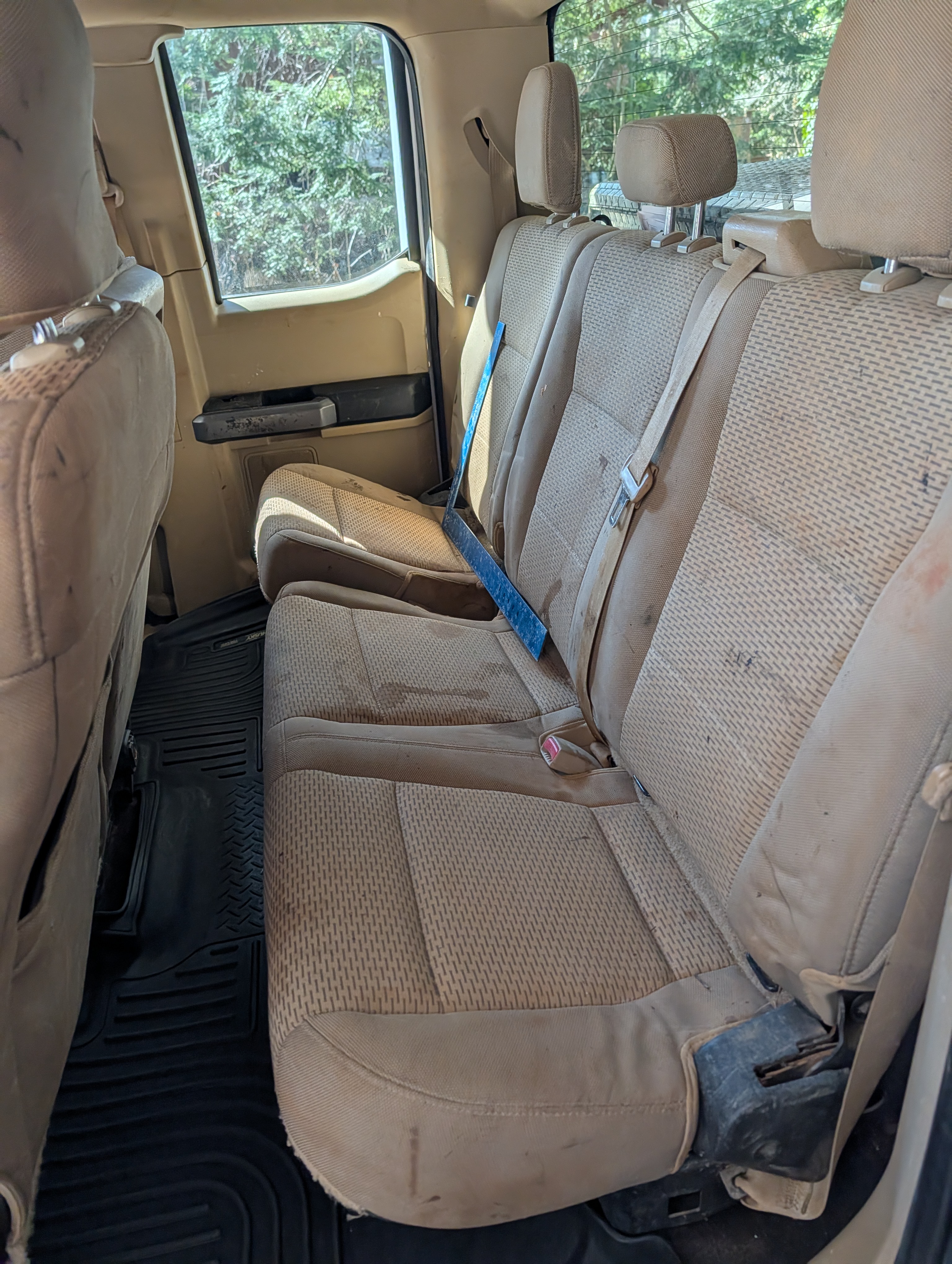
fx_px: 878
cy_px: 632
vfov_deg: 71.5
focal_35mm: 24
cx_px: 476
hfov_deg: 56.9
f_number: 1.68
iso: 83
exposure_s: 1/563
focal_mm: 6.9
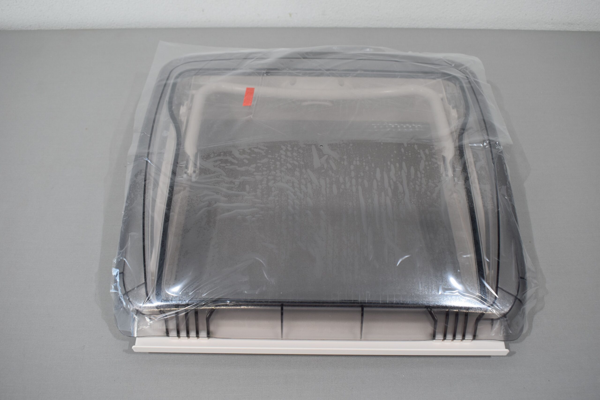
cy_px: 200
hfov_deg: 57.2
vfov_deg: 40.0
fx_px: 550
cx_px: 300
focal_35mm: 33
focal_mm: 22
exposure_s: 1/125
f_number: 5.6
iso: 400
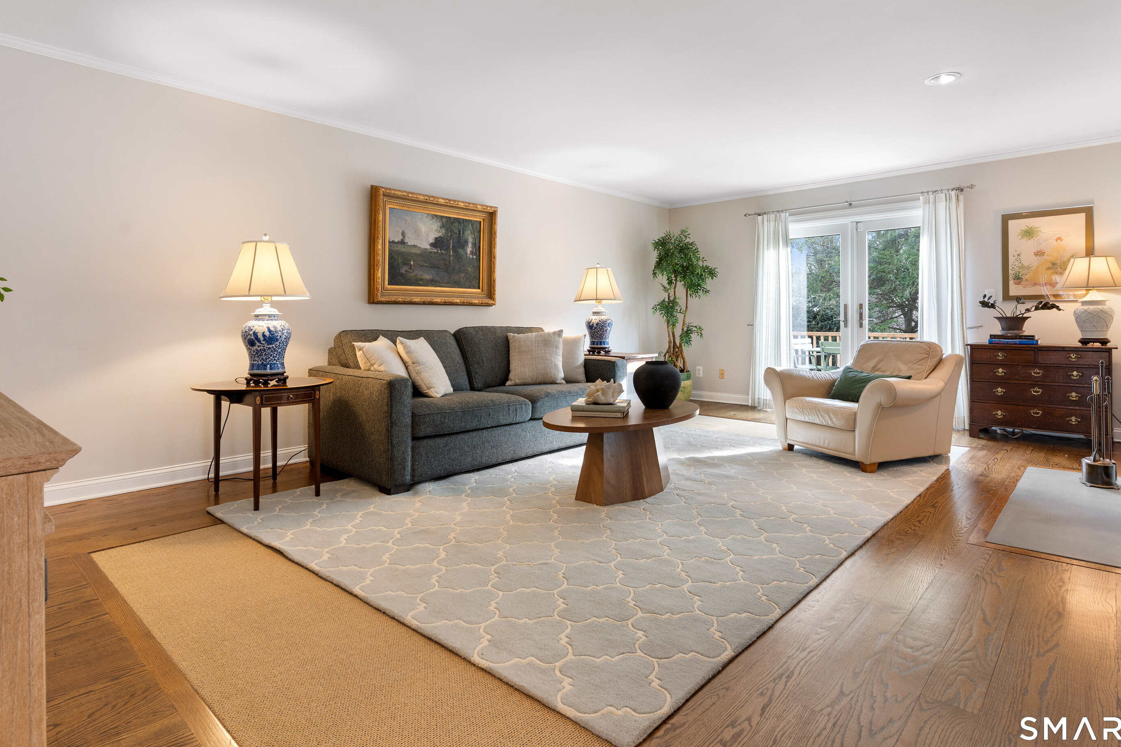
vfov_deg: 64.4
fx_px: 592
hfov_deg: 86.9
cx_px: 580
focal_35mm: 19
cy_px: 332
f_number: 8
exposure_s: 1/2
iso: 320
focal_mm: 17
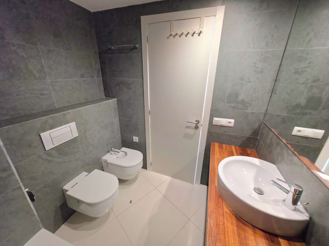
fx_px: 124
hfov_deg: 106.2
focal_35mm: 13
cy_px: 123
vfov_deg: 89.9
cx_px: 164
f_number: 1.9
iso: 160
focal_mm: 2.2
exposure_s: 1/25.1
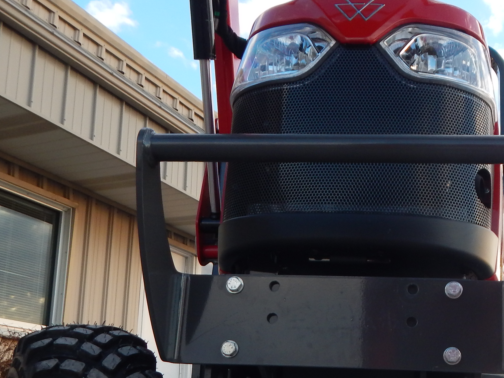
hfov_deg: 40.2
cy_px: 311
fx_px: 670
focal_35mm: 46
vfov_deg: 30.6
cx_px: 375
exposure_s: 1/160
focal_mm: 4
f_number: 3
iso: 125
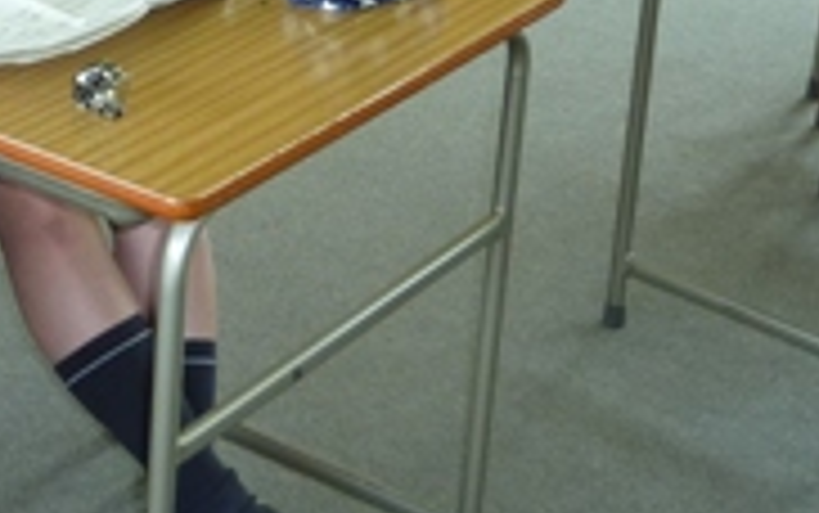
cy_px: -207
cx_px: -135
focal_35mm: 94
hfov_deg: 20.8
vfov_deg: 13.3
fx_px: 2099
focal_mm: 4.1
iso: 100
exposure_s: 1/30
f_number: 3.3
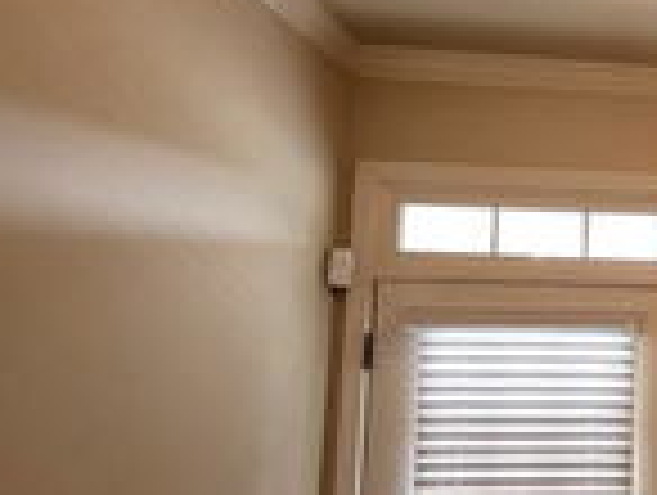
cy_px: 374
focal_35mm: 38
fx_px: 722
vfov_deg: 36.9
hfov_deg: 33.1
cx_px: 889
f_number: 2.2
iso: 400
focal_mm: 1.74
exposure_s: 1/60
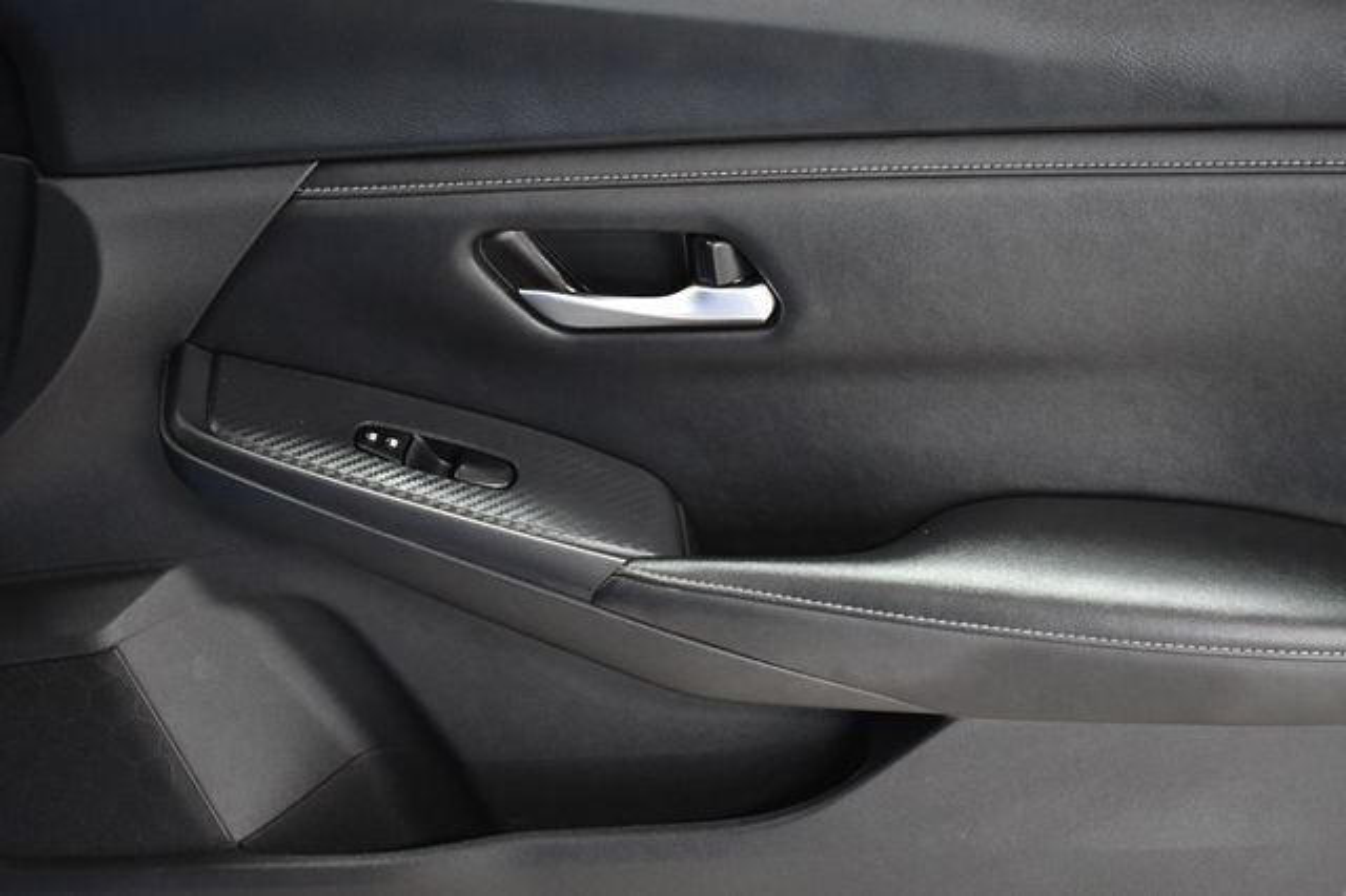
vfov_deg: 18.2
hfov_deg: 27.0
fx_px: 2803
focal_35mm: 75
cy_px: 448
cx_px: 673
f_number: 5.6
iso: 2500
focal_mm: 50
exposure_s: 1/125
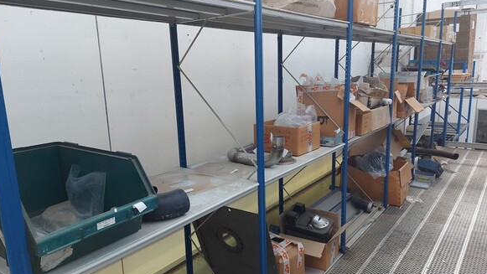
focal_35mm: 27
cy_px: 144
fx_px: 349
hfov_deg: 69.9
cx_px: 242
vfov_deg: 42.9
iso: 125
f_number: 1.8
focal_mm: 5.23
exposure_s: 1/50
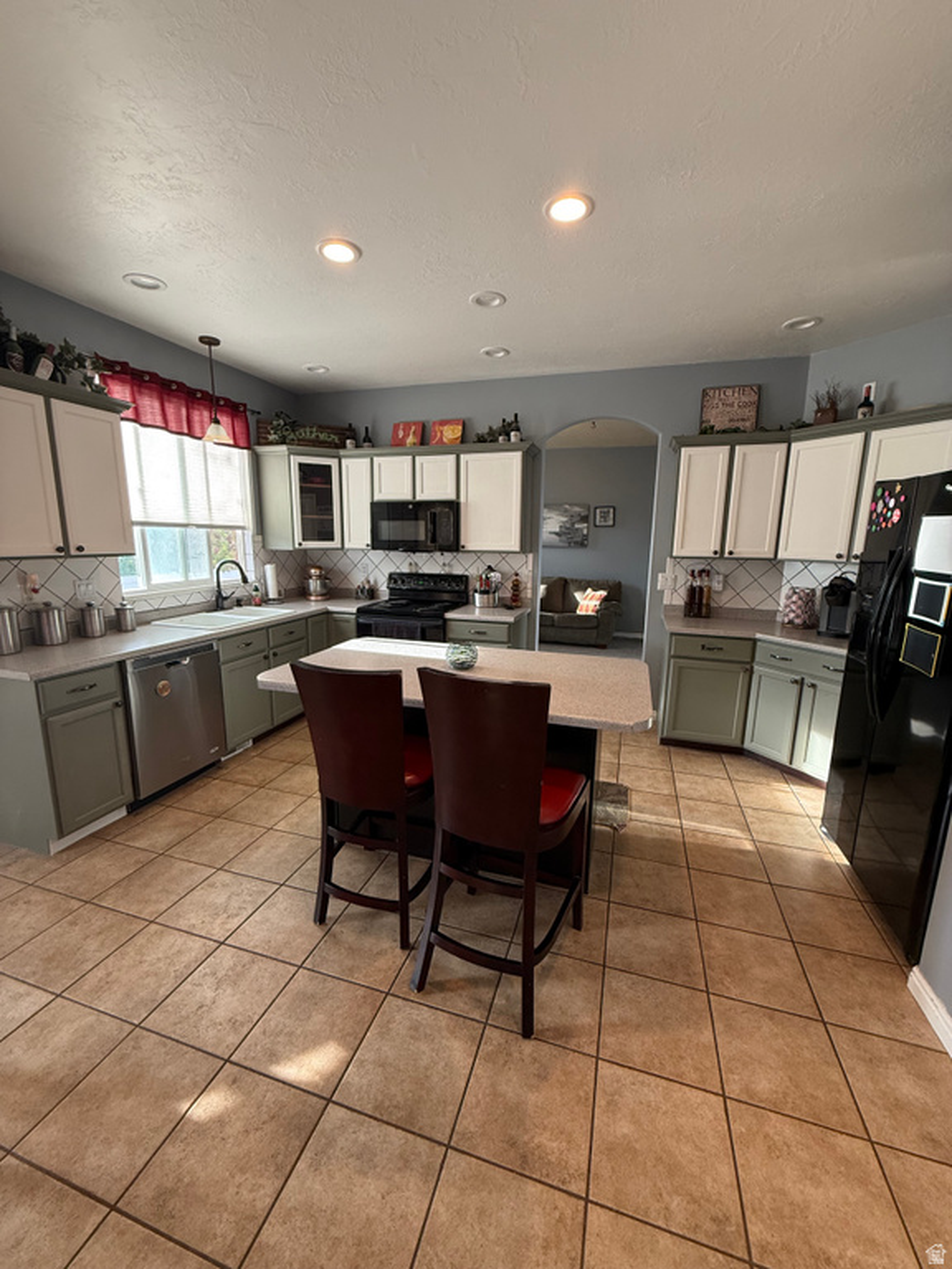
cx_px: 476
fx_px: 513
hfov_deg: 85.7
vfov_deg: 102.1
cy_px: 634
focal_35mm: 14
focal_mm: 2.22
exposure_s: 1/120
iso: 250
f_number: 2.2
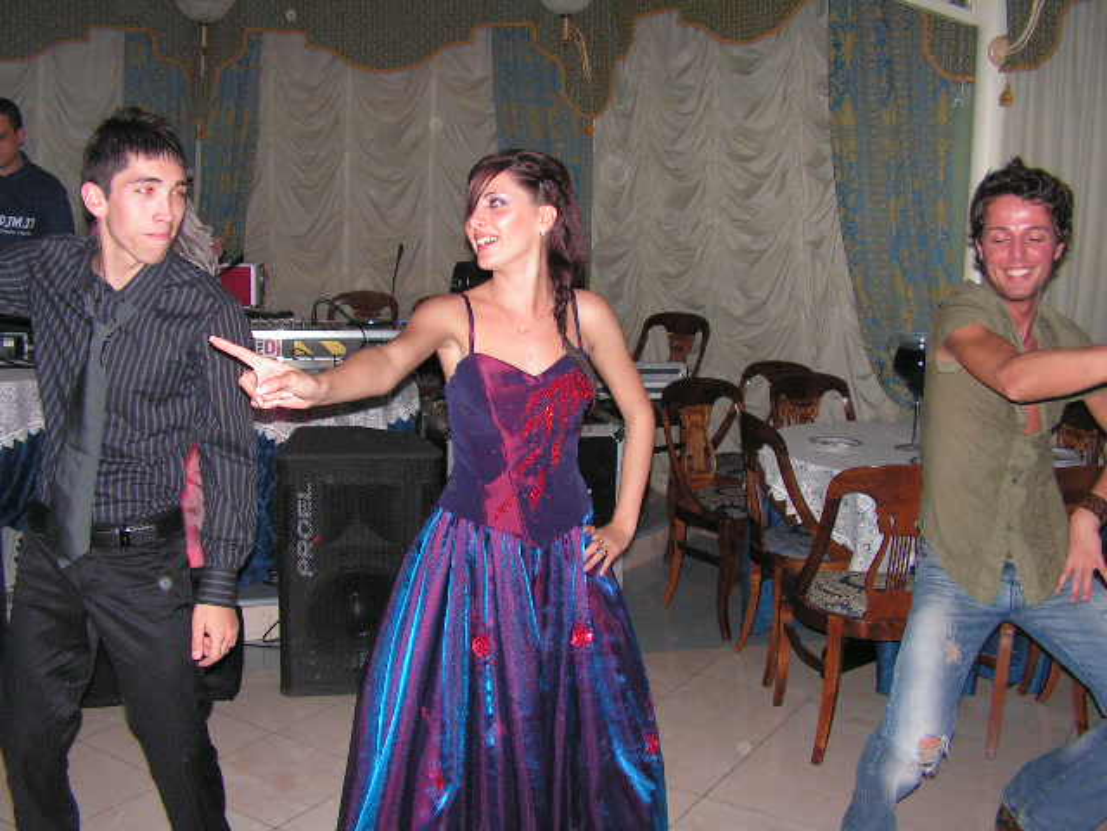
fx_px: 1151
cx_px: 554
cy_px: 416
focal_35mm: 36
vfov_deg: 39.7
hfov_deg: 51.4
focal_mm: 6
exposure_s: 1/40
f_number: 3.2
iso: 200
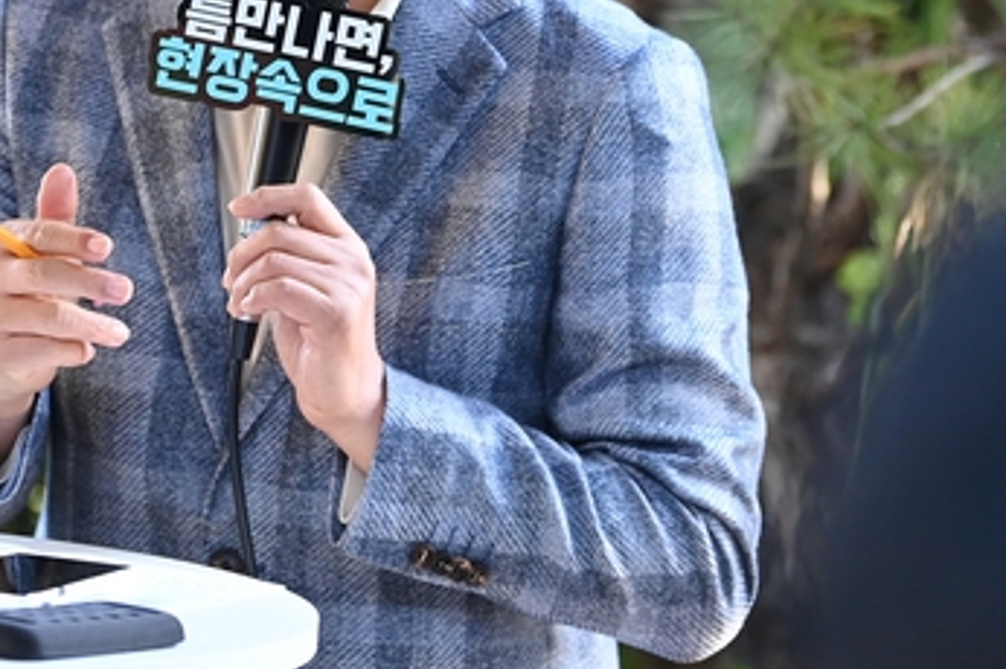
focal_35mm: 280
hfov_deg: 7.4
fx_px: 7817
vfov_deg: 4.9
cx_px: 259
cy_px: -84
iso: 2000
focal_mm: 116
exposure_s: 1/400
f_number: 2.8
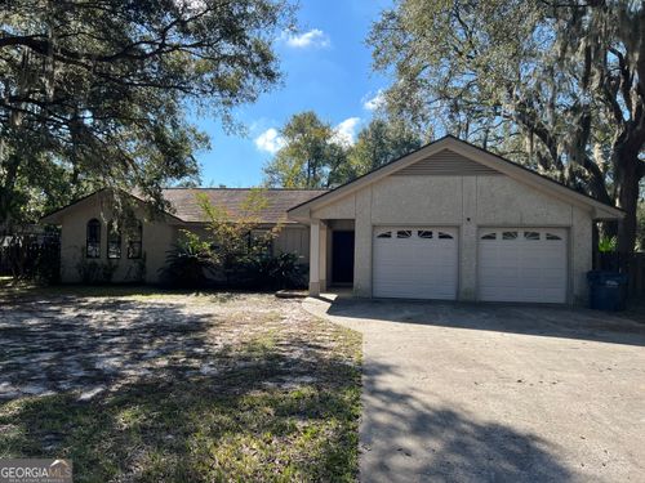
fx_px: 484
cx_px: 322
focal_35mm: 26
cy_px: 242
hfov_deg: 67.3
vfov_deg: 53.1
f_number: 1.5
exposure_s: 1/1808
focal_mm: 5.7
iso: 50
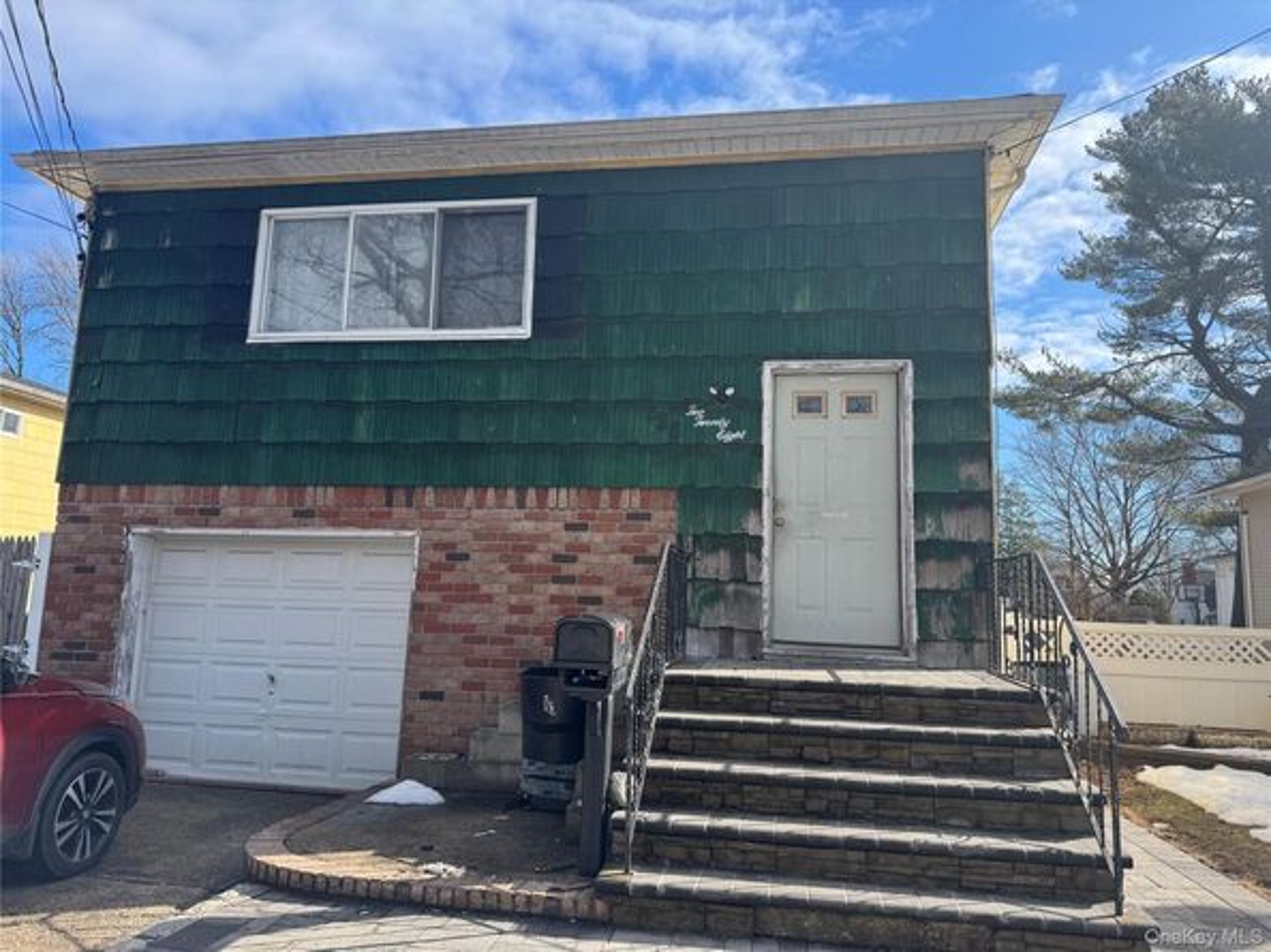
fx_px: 881
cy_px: 476
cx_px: 636
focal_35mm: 24
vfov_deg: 56.8
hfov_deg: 71.6
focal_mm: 6.76
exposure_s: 1/1869
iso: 80
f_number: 1.78
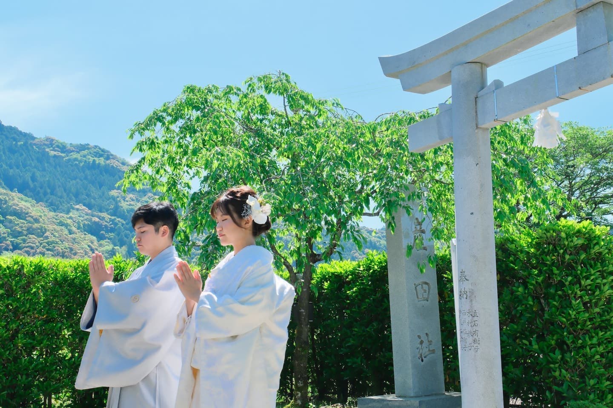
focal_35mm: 39
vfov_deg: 34.2
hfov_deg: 49.6
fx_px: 664
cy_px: 204
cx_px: 306
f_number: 9
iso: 800
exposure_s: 1/250
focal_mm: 26.2
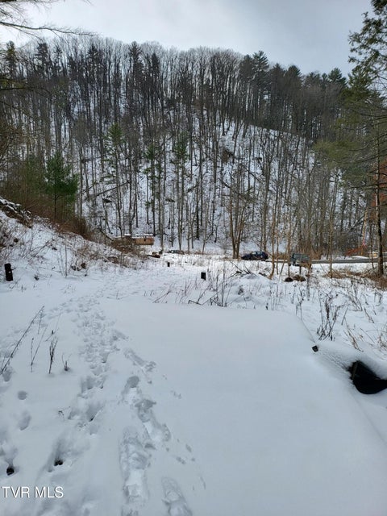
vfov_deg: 71.6
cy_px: 258
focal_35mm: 24
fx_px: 358
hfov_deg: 56.8
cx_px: 194
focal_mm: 5
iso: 40
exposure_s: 1/2049
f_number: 1.8
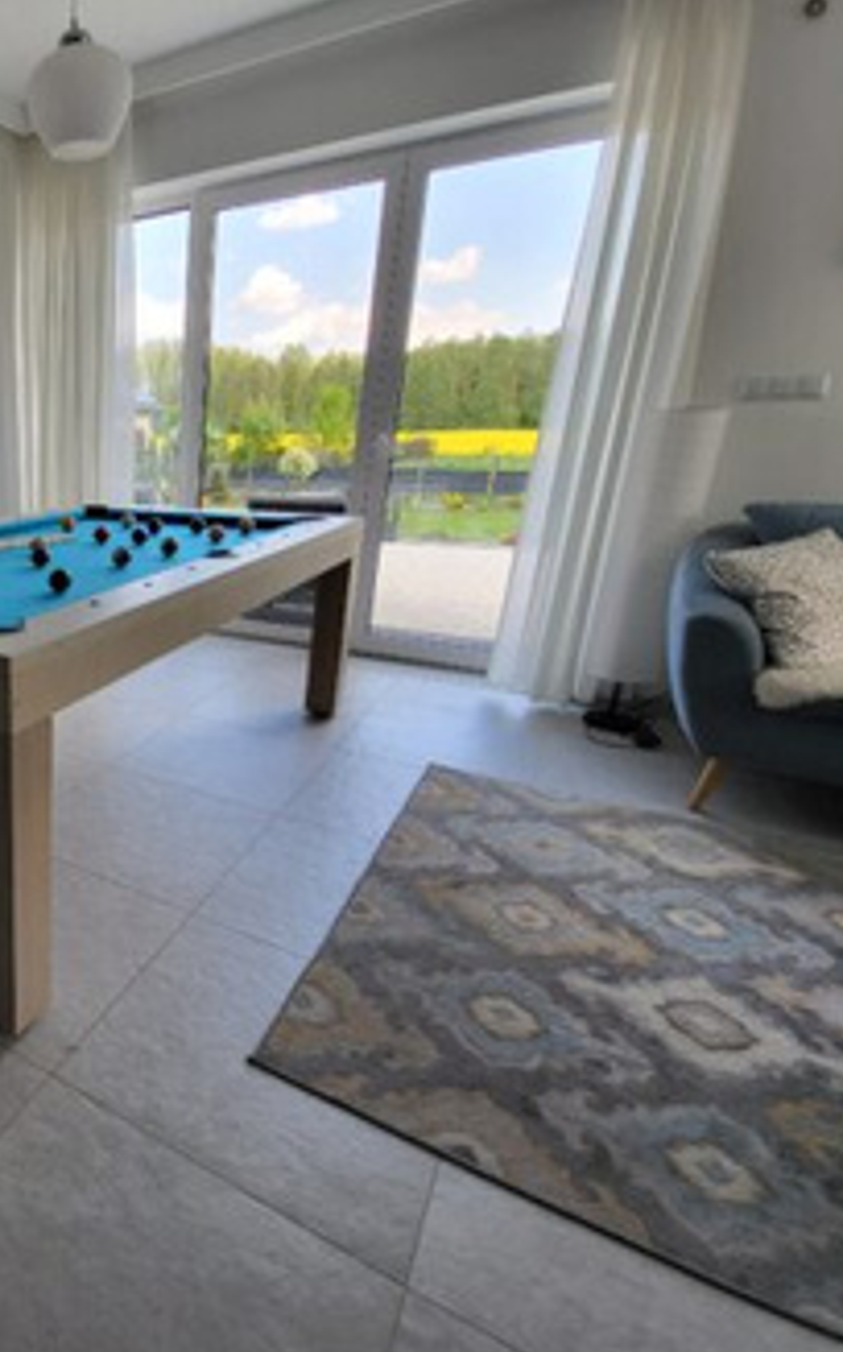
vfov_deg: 88.0
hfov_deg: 51.7
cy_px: 695
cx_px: 29
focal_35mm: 19
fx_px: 699
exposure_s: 1/100
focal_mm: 1.74
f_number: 2.2
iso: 64
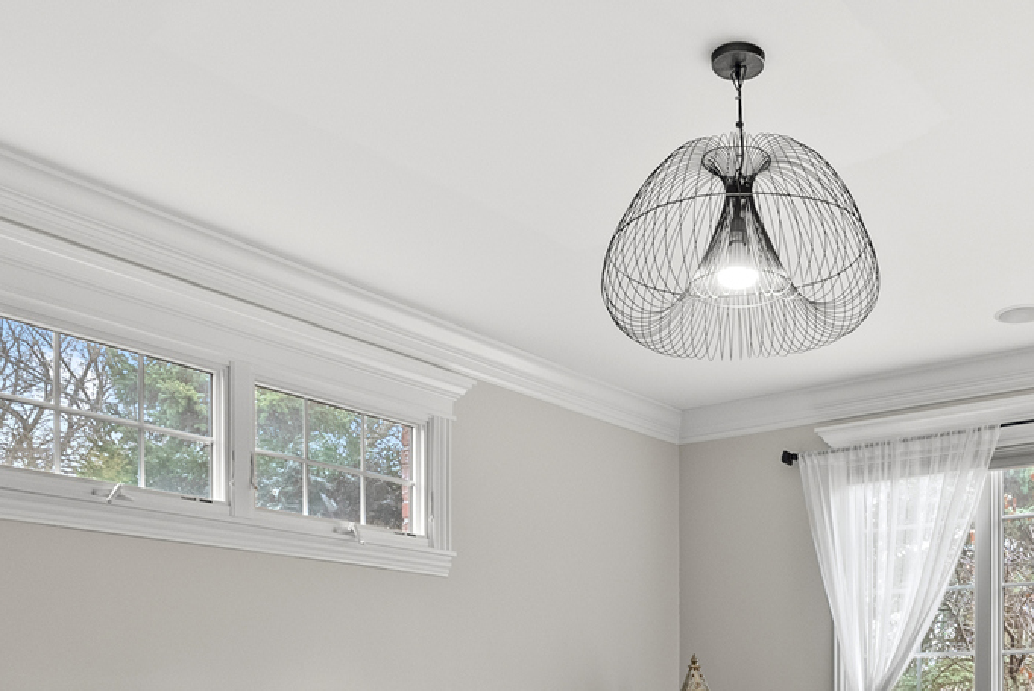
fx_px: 1092
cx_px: 698
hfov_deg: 49.7
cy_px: 711
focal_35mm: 38
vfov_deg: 32.0
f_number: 8
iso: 640
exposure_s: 1
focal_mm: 16
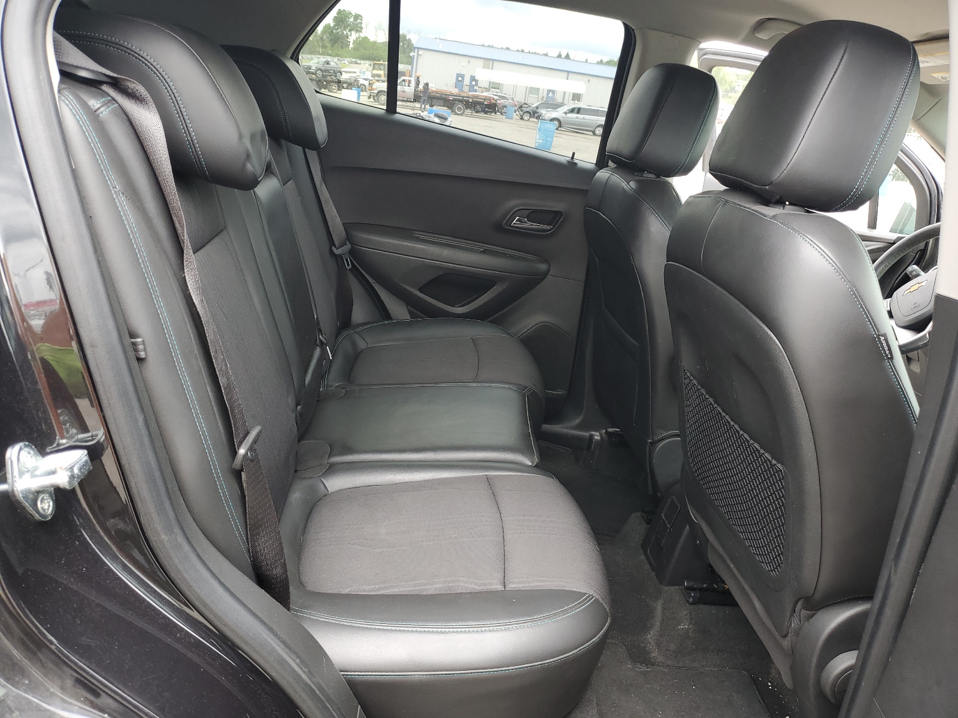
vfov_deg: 53.1
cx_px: 479
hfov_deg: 67.3
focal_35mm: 26
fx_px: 720
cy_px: 359
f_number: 1.5
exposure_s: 1/143
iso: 50
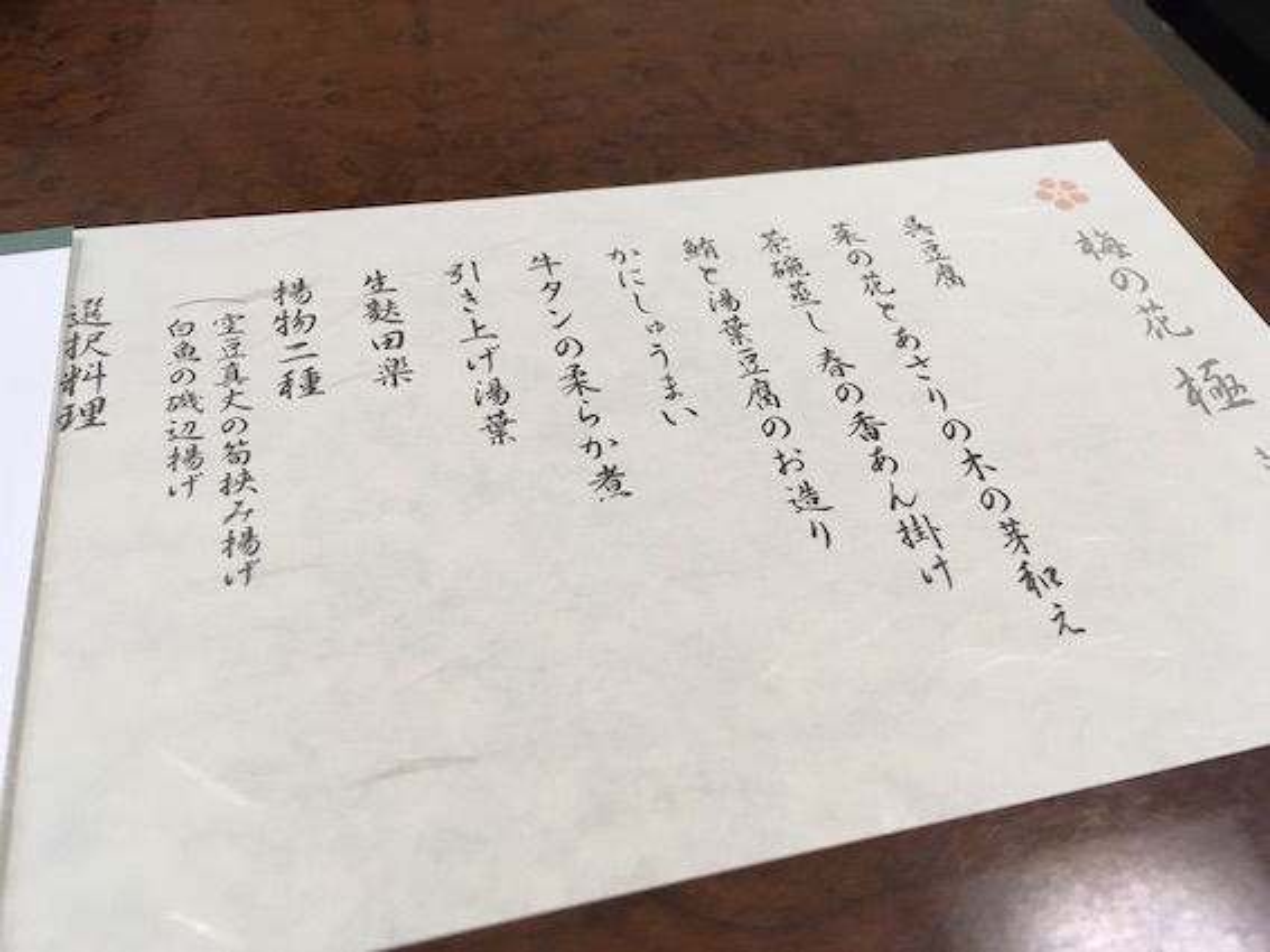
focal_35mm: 29
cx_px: 635
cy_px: 476
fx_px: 1064
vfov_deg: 48.2
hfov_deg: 61.7
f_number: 2.2
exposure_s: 1/30
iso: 40
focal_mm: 4.15
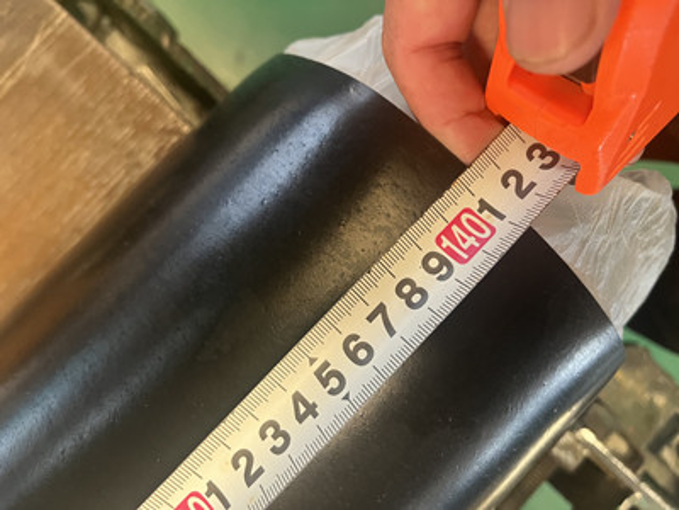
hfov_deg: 67.3
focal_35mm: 26
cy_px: 255
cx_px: 340
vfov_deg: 53.1
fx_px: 510
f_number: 1.6
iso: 500
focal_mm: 5.1
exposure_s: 1/60
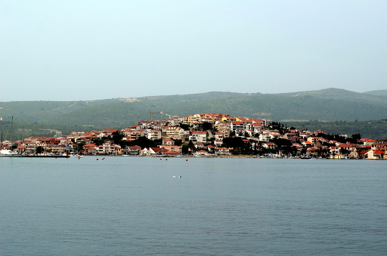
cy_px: 128
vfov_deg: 13.0
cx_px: 194
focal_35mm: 105
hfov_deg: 19.5
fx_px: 1126
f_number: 5.6
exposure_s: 1/500
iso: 100
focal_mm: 70
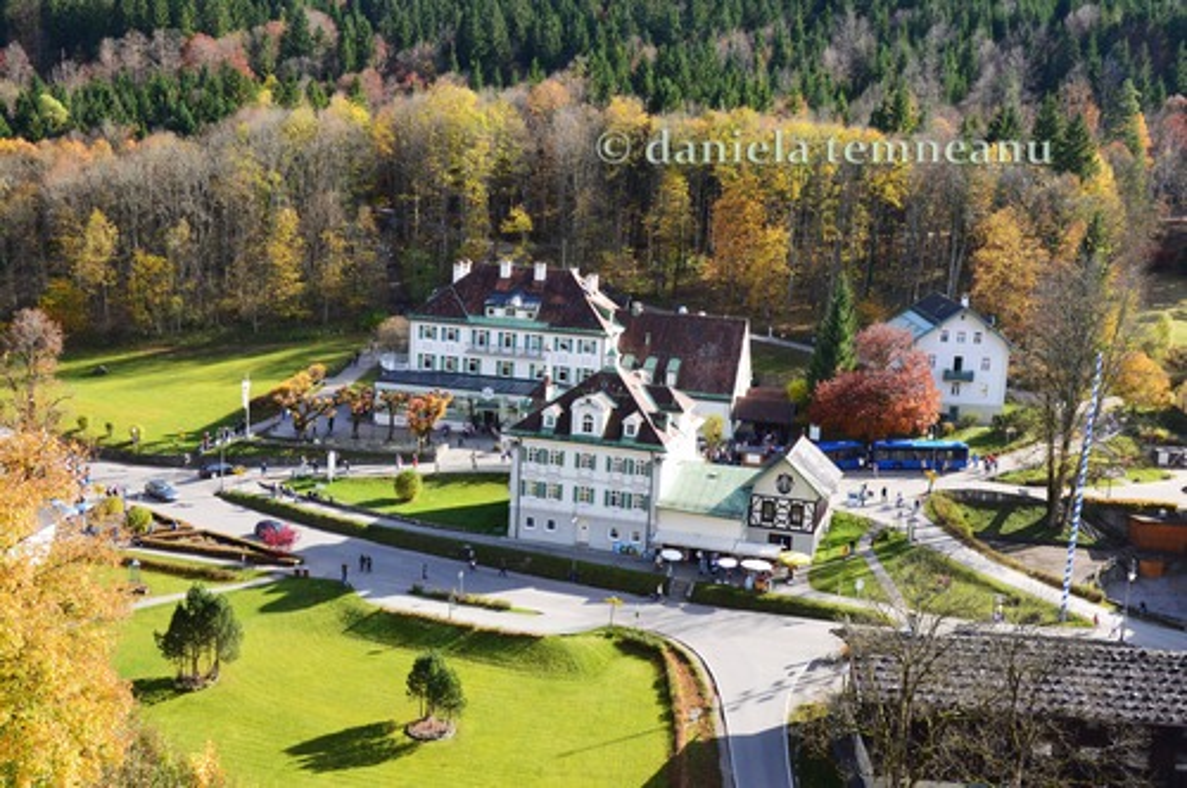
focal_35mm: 42
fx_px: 1383
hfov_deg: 46.5
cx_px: 594
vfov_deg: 31.8
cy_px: 394
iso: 400
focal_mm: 28
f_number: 10
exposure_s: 1/200
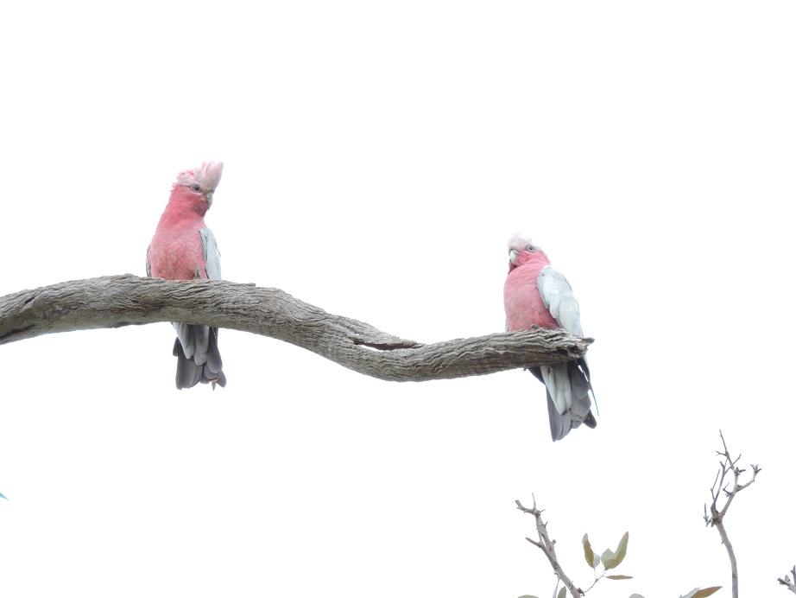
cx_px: 398
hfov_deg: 5.0
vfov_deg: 3.7
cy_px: 299
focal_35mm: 400
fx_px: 9200
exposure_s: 1/125
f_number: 5.6
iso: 180
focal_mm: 71.7
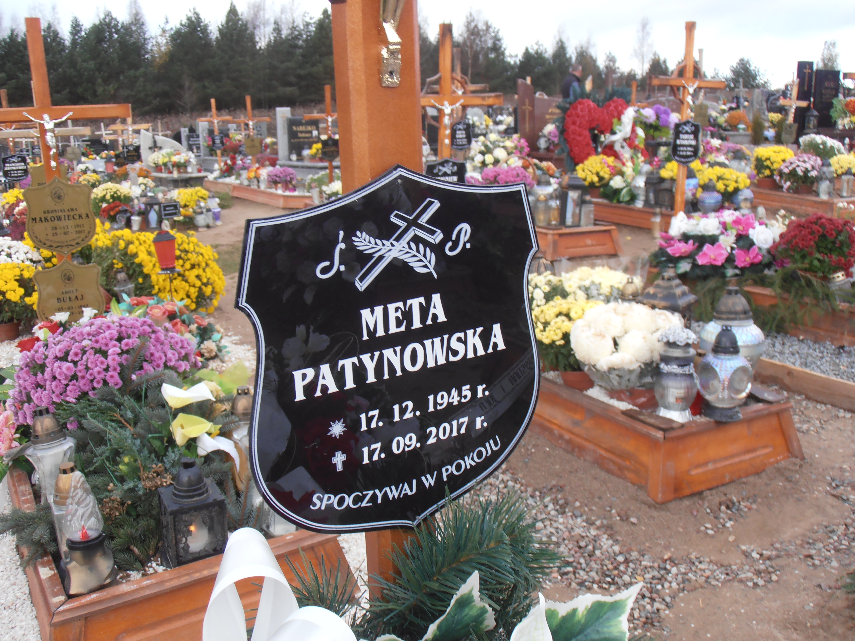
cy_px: 320
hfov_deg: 50.1
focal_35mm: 37
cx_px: 428
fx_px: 914
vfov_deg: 38.7
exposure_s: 1/60
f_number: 3.9
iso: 80
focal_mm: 6.61
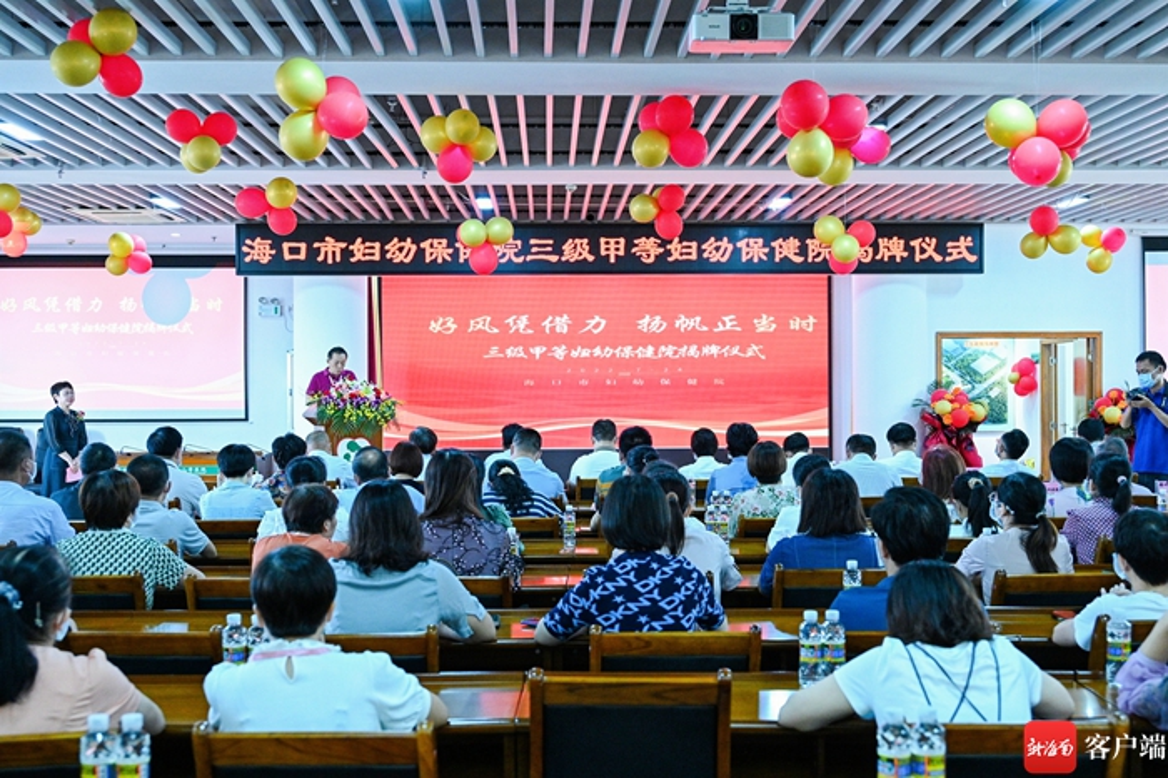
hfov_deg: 47.4
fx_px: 1330
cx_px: 584
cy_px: 389
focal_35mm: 41
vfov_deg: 32.6
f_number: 4
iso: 5600
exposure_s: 1/200
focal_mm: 41
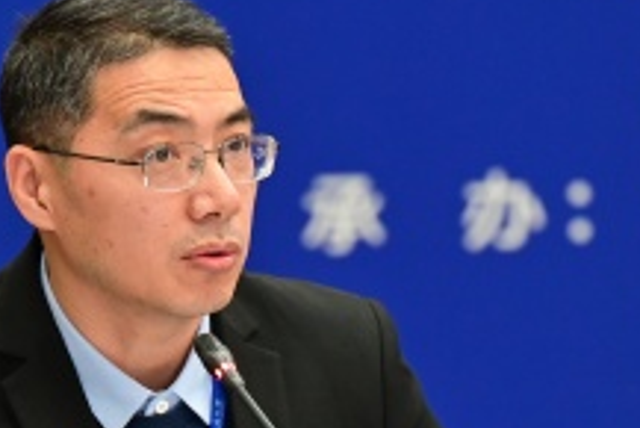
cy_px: 344
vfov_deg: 2.5
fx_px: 9908
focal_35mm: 557
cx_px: 112
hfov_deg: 3.7
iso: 1600
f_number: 3.5
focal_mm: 165
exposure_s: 1/160
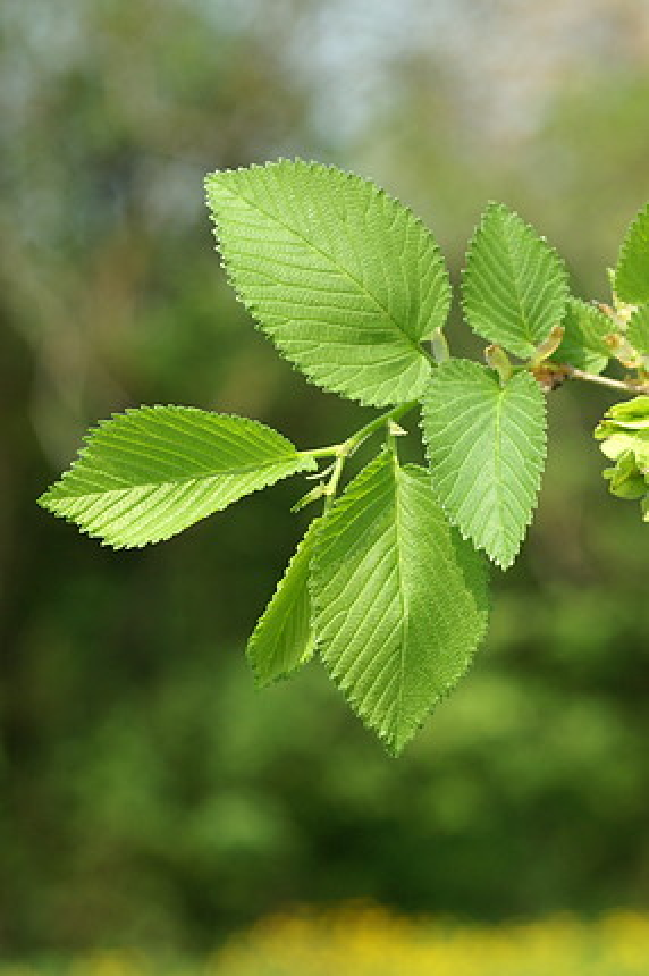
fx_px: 2031
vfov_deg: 27.0
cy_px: 488
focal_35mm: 75
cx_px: 324
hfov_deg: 18.2
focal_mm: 50
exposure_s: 1/1000
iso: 400
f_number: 5.6
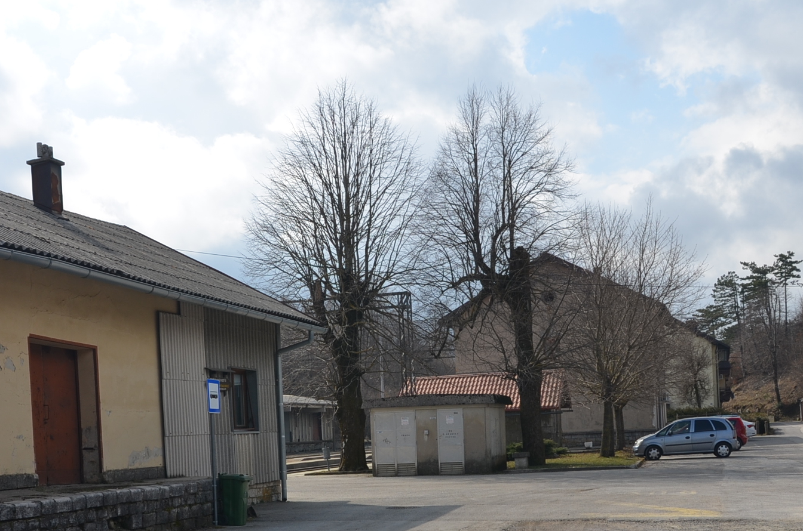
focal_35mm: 55
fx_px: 1224
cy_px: 454
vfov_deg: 24.0
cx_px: 367
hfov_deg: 36.3
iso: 100
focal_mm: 20
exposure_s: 1/320
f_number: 9
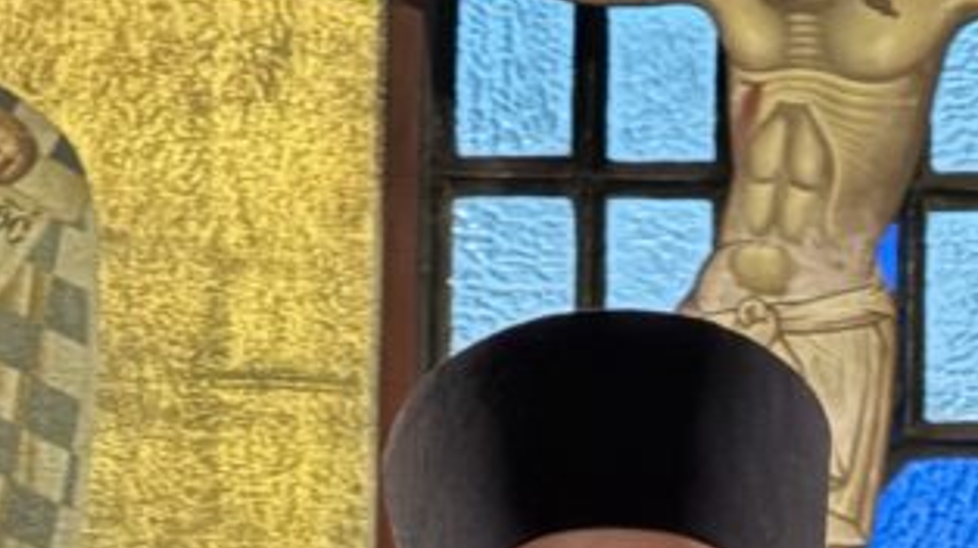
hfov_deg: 5.1
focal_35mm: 427
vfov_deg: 2.8
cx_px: 642
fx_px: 11064
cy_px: 1121
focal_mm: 15.66
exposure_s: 1/17
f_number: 2.8
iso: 640
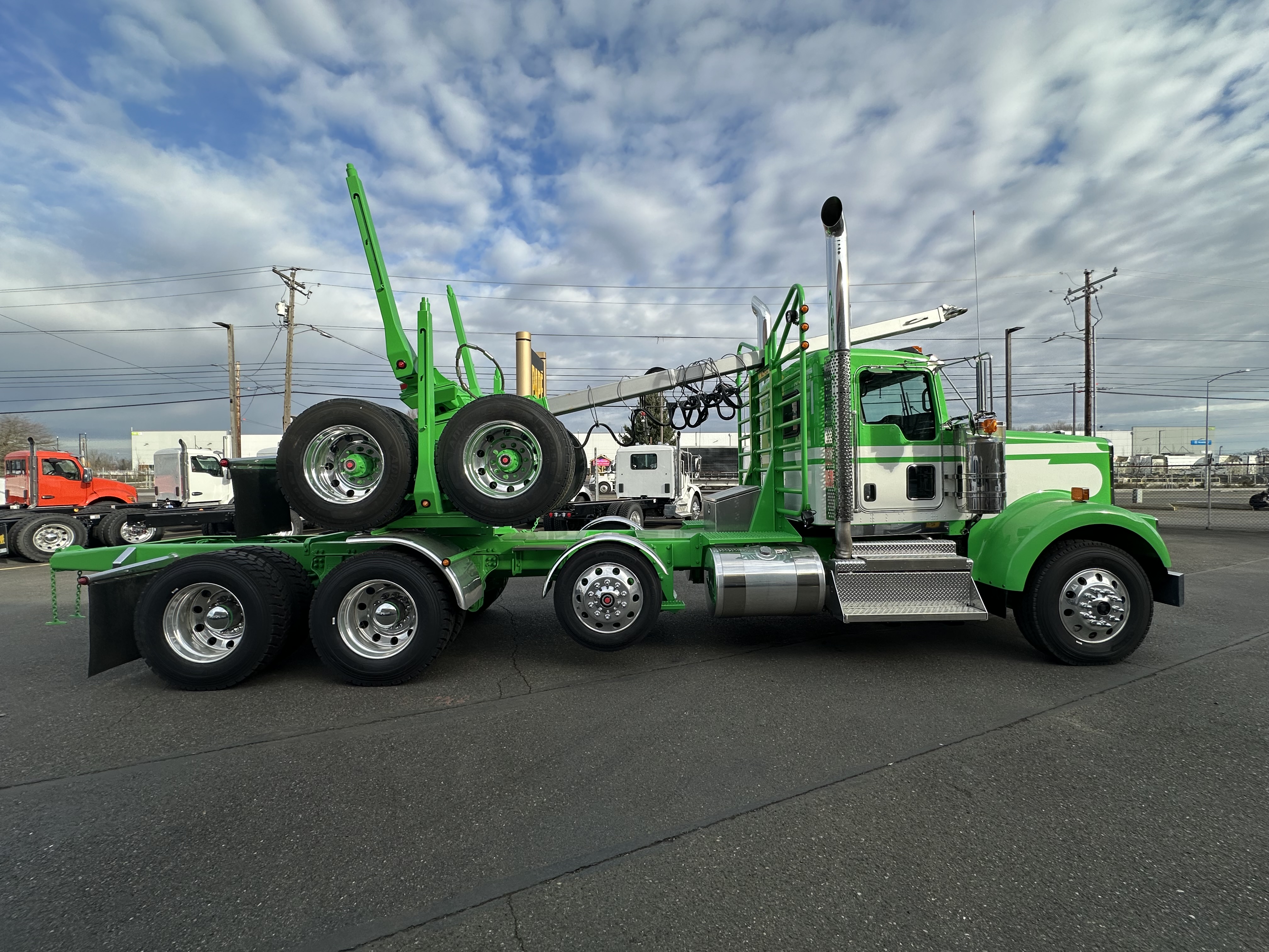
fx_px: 513
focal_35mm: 14
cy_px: 476
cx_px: 634
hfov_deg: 102.1
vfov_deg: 85.7
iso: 40
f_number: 2.2
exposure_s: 1/1159
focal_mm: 2.22
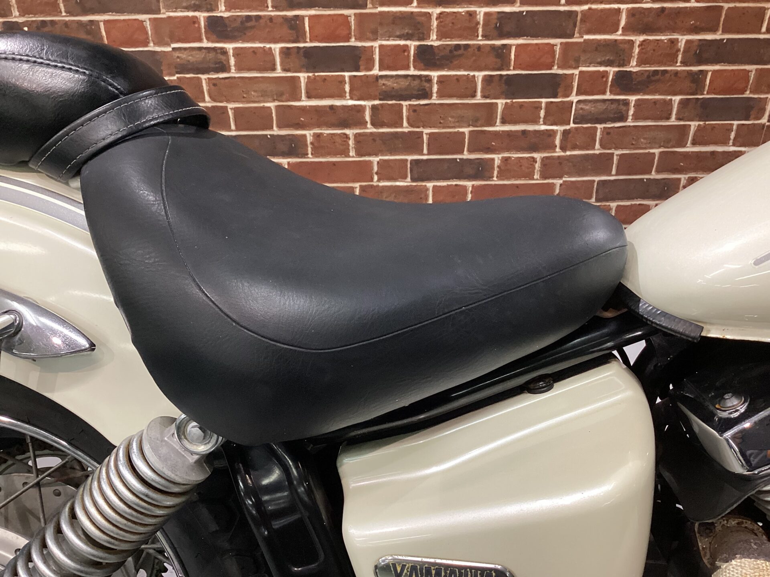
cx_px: 385
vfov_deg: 45.4
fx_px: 690
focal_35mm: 31
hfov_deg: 58.4
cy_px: 288
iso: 125
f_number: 2.4
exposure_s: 1/60
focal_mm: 3.3
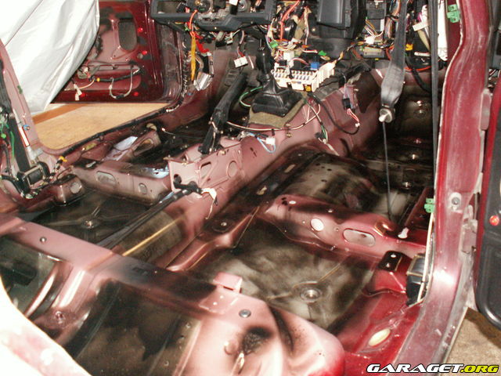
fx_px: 507
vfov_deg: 40.7
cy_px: 188
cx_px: 250
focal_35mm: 35
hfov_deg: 52.6
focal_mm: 5.86
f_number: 2.8
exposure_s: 1/40
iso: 160
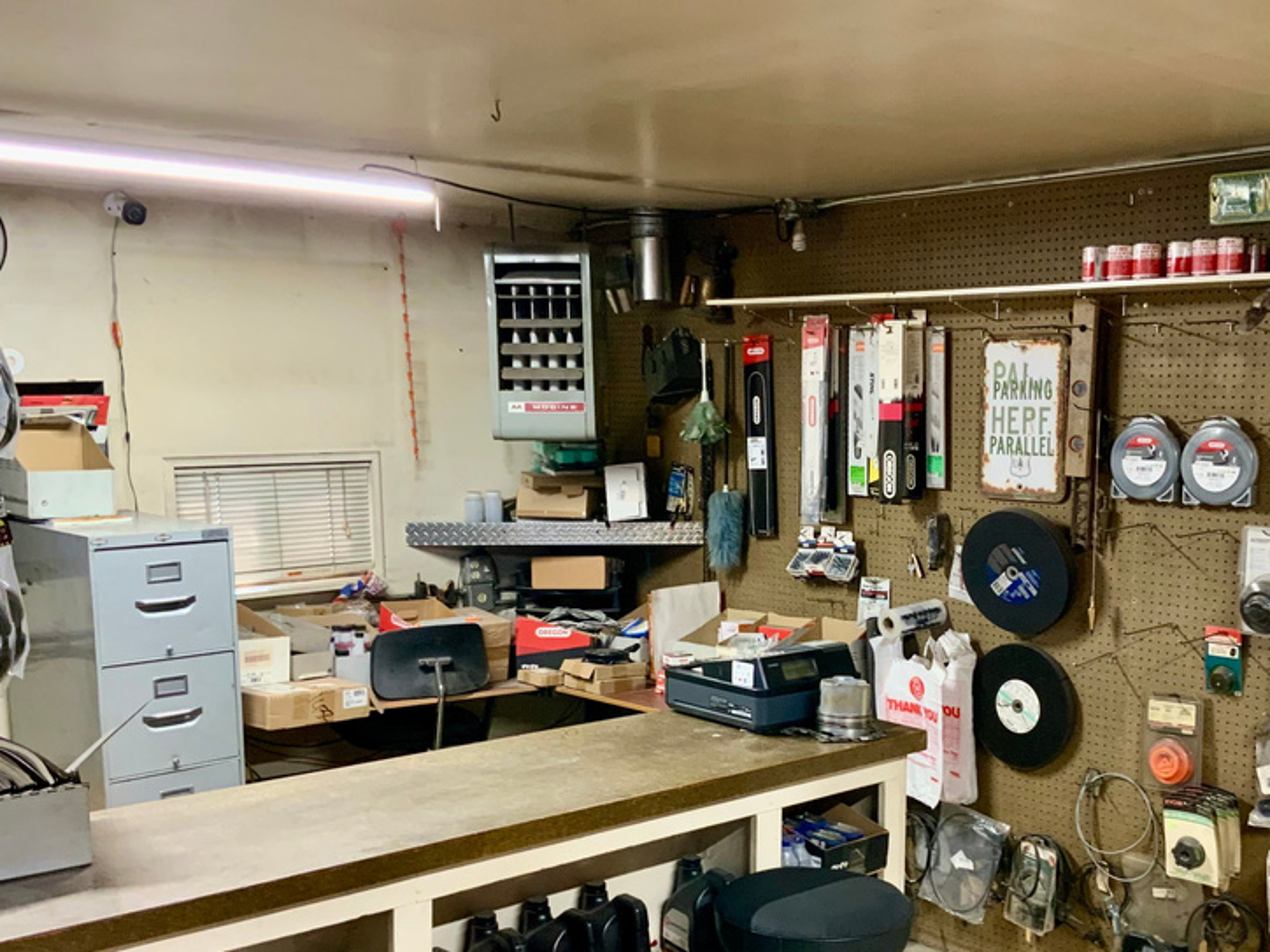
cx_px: 793
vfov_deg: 34.9
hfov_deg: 45.4
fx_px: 1504
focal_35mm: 41
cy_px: 598
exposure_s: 1/60
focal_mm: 3
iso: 160
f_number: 1.8
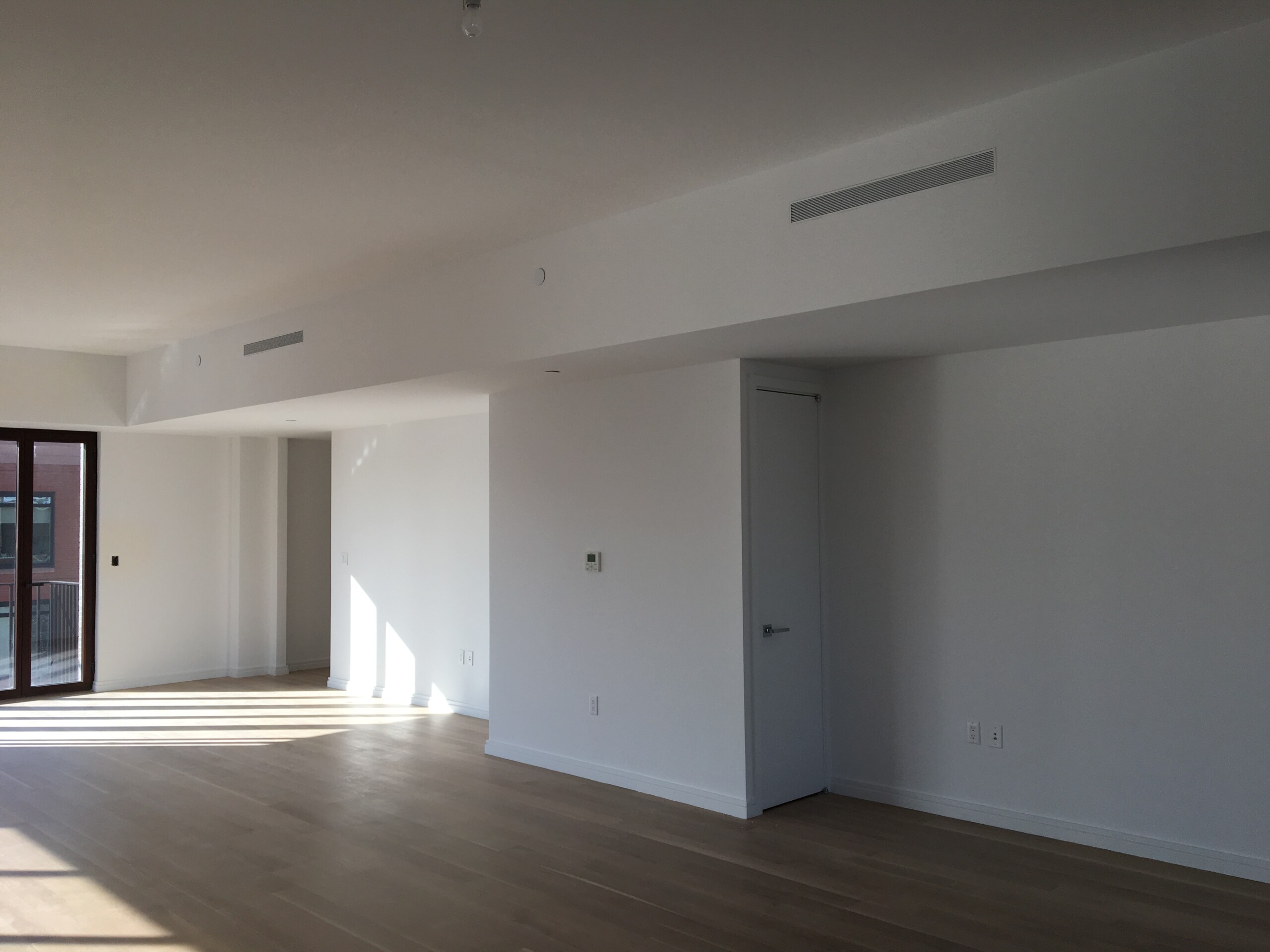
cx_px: 635
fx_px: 1064
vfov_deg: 48.2
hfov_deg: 61.7
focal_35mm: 29
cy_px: 476
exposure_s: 1/519
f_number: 2.2
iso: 25
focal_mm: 4.15
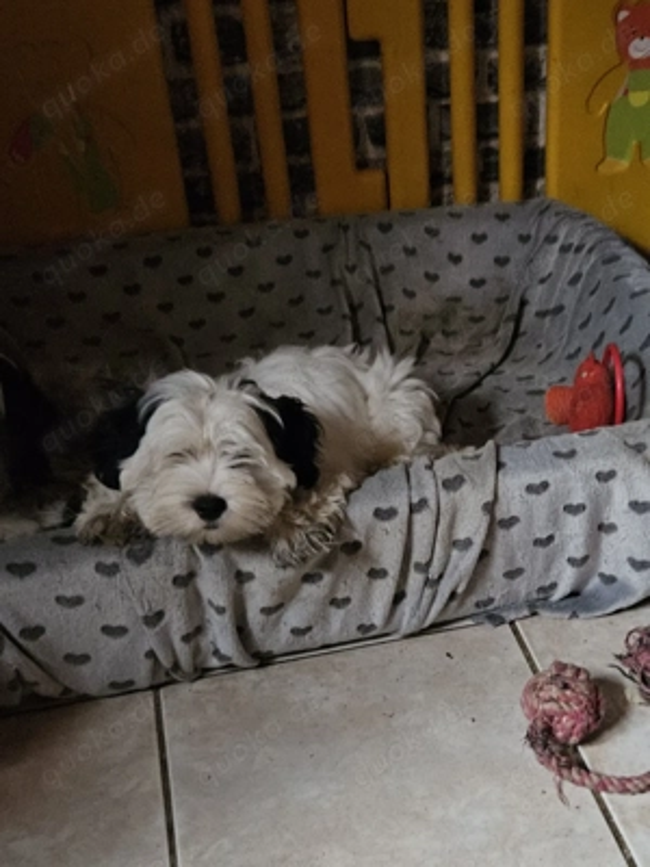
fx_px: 576
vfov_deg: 73.9
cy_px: 434
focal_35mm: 23
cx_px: 325
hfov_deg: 58.9
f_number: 1.8
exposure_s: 1/25.1
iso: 1000
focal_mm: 5.4
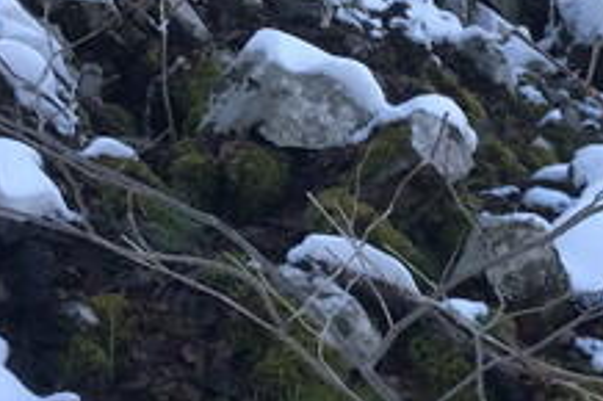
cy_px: 134
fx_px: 1490
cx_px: 307
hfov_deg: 22.9
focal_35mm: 89
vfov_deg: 15.3
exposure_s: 1/397
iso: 20
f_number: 1.8
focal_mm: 3.99
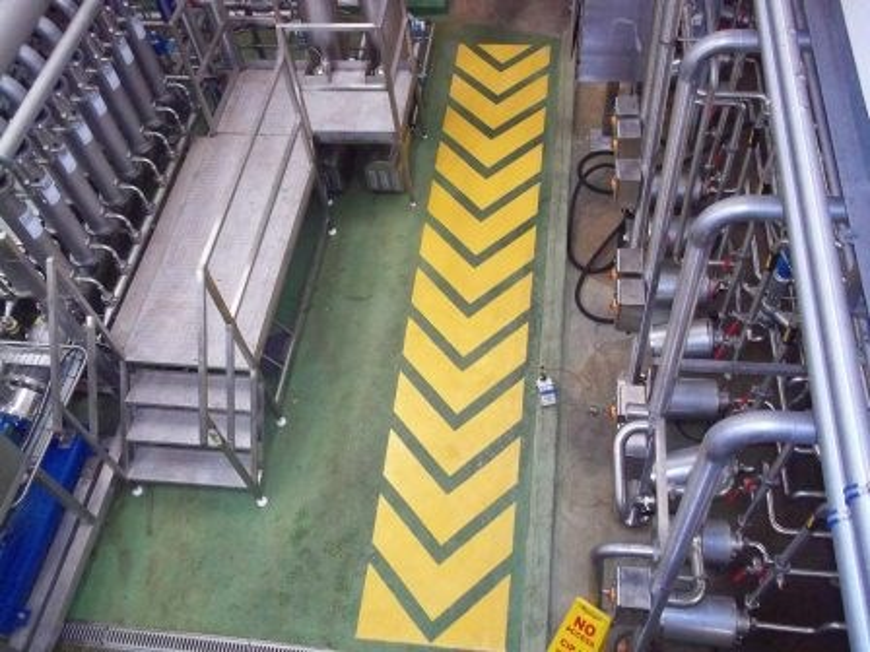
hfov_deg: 56.8
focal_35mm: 32
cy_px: 326
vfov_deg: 44.2
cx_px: 435
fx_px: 804
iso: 400
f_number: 2.9
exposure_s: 1/30
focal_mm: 5.7
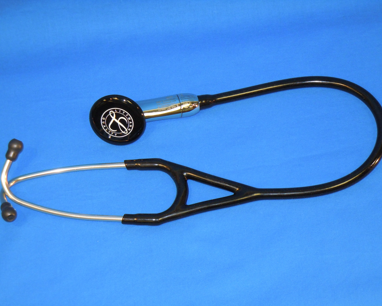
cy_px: 153
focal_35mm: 121
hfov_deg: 15.9
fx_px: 1368
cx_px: 190
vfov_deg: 12.7
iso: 400
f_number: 4.6
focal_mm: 20.9
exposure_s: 1/50
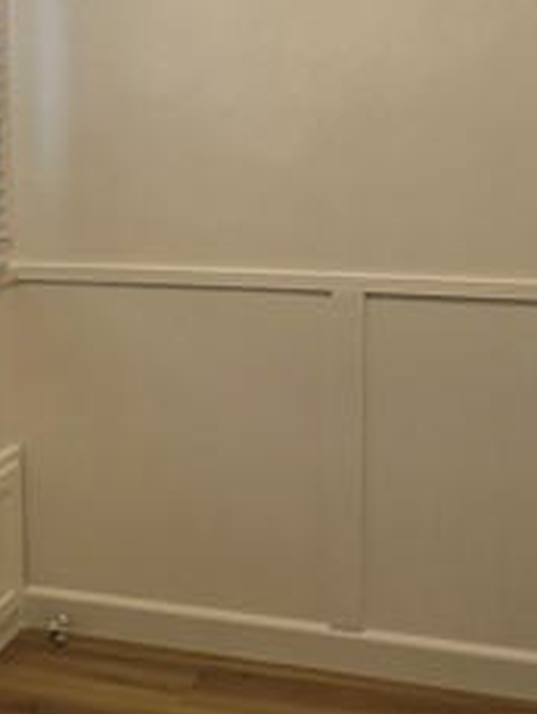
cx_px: 68
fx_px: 1321
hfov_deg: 22.5
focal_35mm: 64
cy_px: 242
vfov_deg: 30.0
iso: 50
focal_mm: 6.3
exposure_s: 1/120
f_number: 1.7
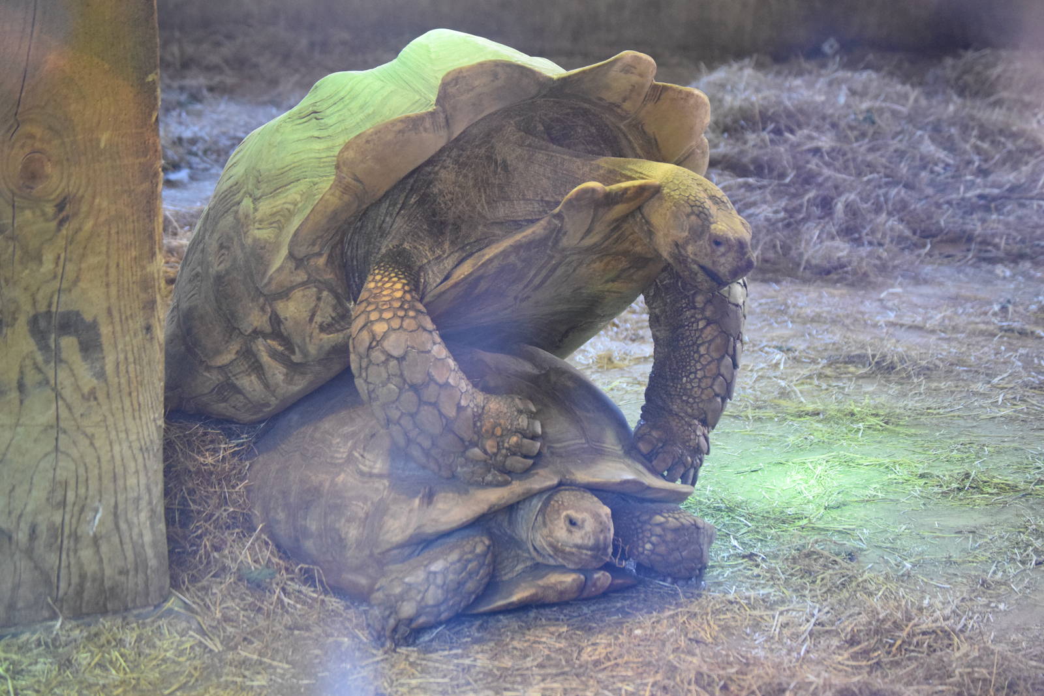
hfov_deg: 17.5
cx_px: 522
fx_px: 3393
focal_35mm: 117
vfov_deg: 11.7
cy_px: 348
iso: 3200
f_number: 4.5
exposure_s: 1/250
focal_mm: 78
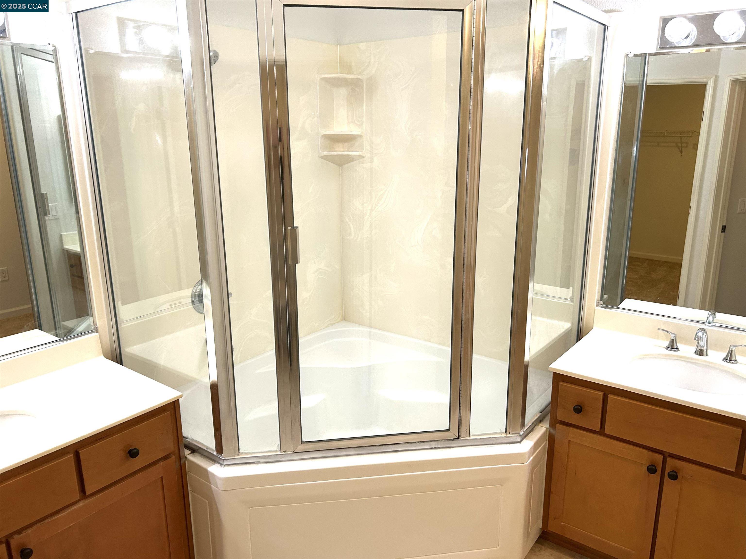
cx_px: 373
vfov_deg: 53.1
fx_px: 560
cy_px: 280
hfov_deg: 67.3
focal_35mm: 26
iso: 125
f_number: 1.5
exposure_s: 1/120
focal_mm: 5.7
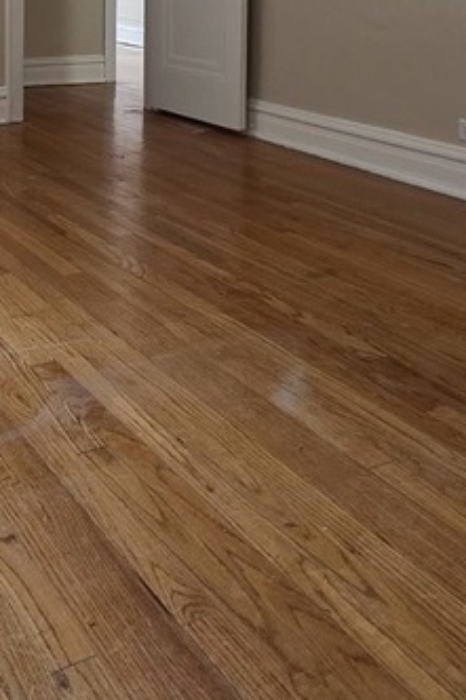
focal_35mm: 44
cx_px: 129
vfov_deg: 39.5
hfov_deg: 30.1
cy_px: 6
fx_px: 855
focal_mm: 2.2
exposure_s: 1/120
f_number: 1.9
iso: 200
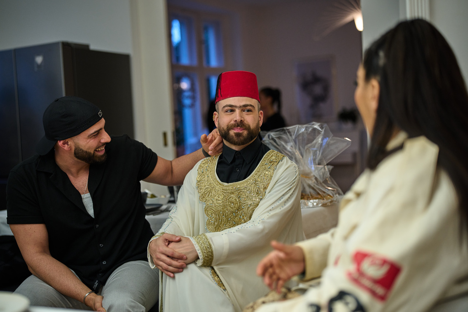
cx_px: 234
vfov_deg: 27.0
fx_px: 650
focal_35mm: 50
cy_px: 156
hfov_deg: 39.6
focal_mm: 50
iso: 1250
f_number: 1.8
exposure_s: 1/320
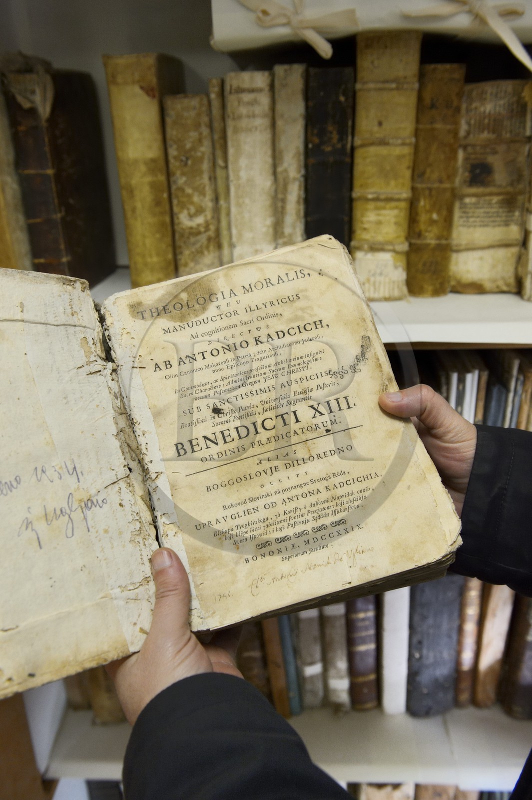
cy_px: 400
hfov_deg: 38.8
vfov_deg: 55.8
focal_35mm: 34
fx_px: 754
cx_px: 266
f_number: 5
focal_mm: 34
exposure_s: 1/40
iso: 1600
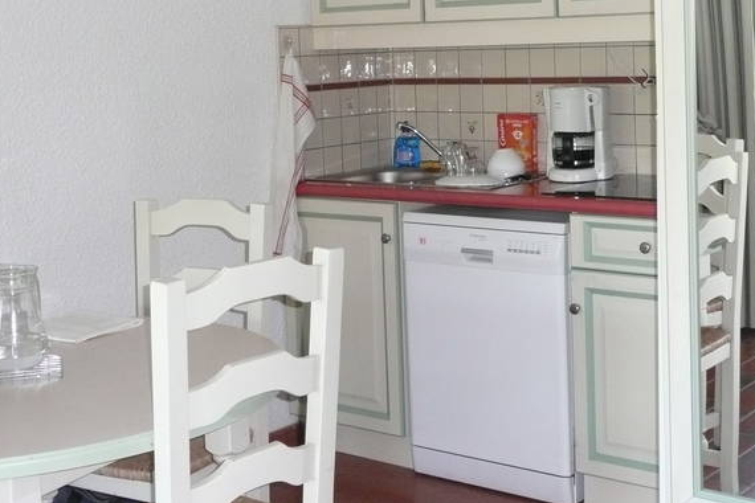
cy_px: 116
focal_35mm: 62
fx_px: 1300
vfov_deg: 21.7
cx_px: 408
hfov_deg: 32.4
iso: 400
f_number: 4
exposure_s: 1/30
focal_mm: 7
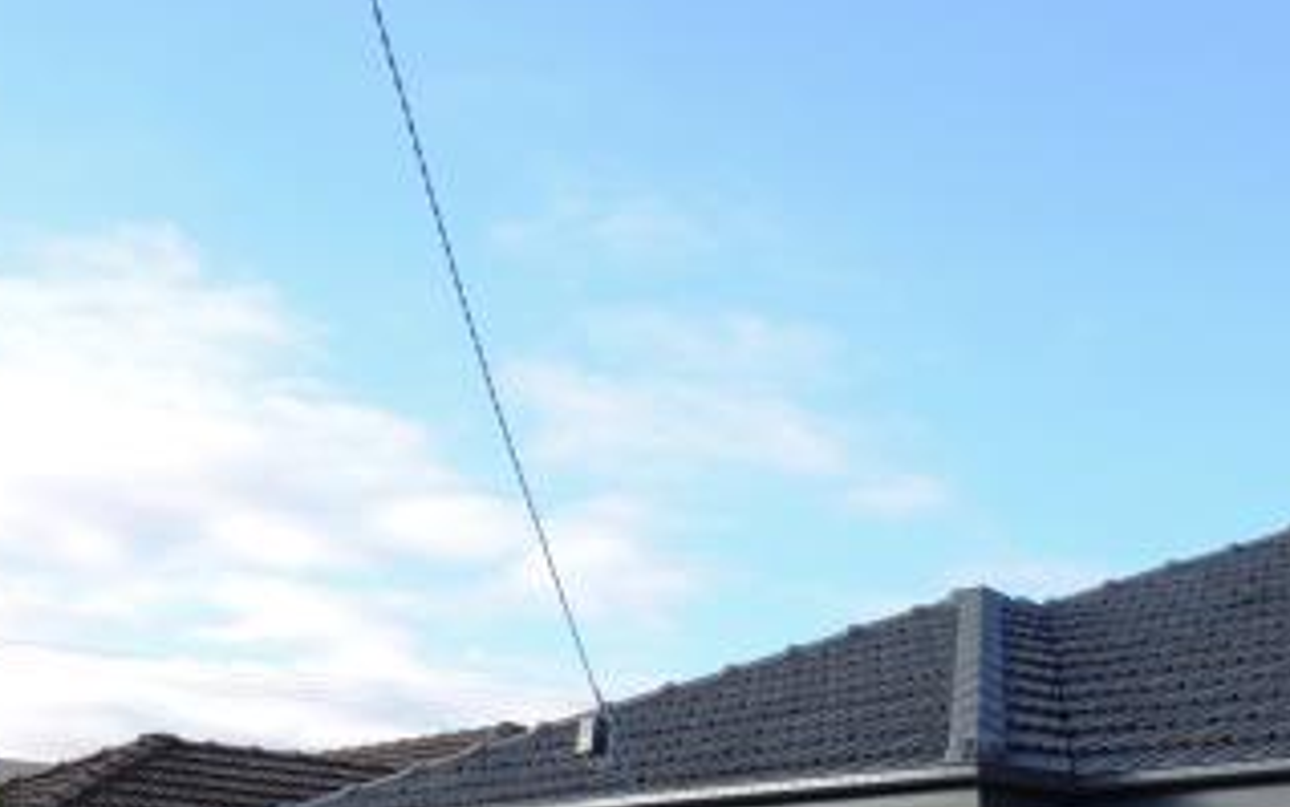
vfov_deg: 19.1
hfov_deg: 30.8
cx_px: 1107
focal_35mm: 64
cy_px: 977
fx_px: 2251
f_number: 3
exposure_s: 1/400
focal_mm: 4.3
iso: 100
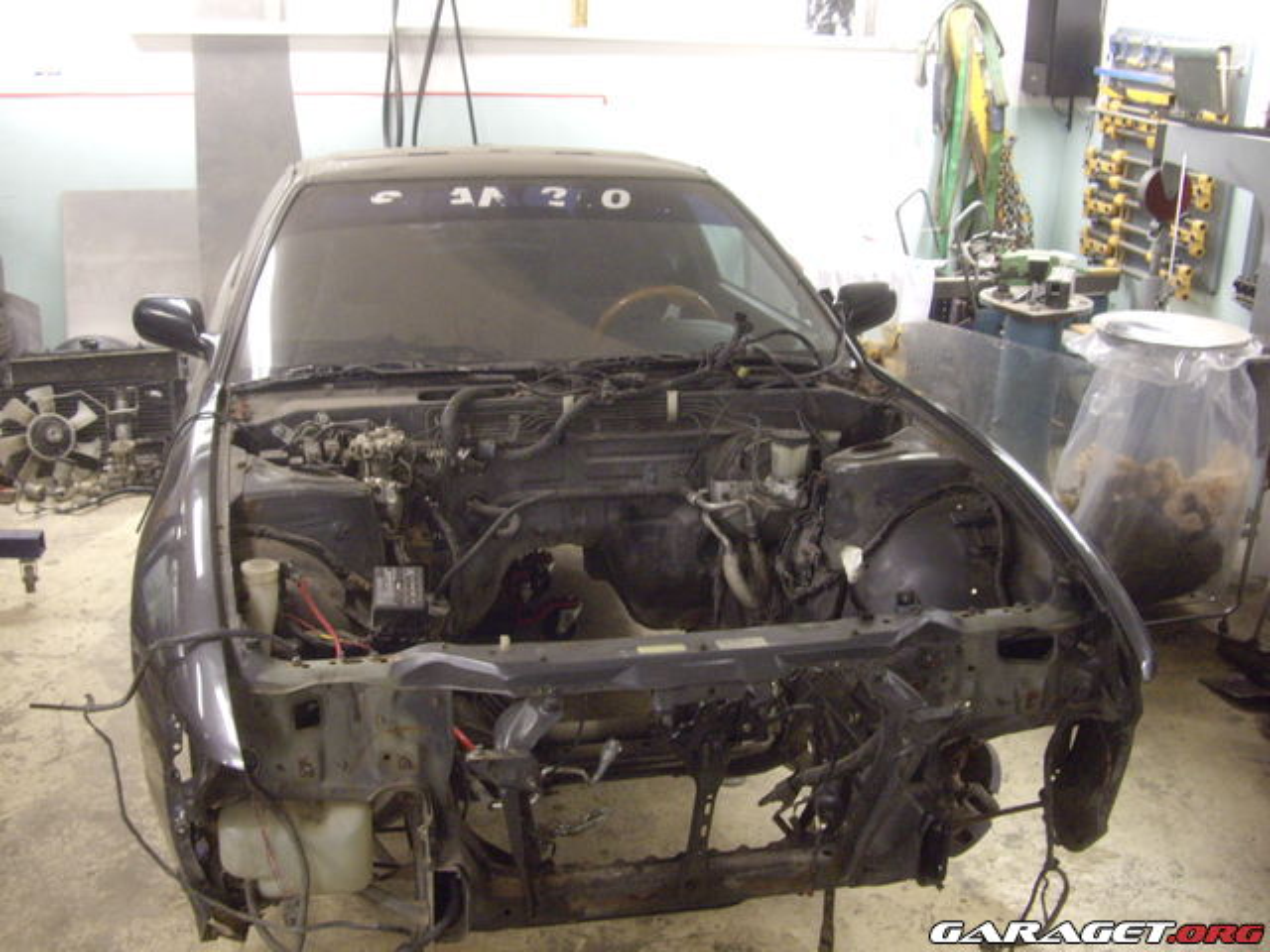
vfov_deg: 37.7
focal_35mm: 38
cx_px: 635
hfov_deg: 49.0
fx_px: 1394
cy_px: 476
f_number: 2.8
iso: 400
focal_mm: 7.9
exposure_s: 1/30
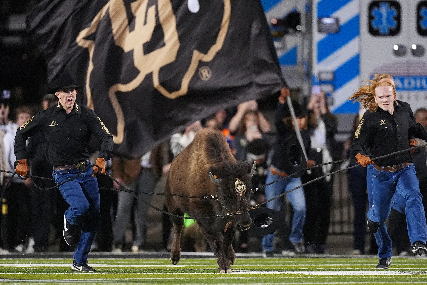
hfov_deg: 2.3
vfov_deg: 1.5
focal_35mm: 900
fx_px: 10684
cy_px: 142
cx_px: 214
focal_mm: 600
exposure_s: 1/1250
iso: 6400
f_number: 4
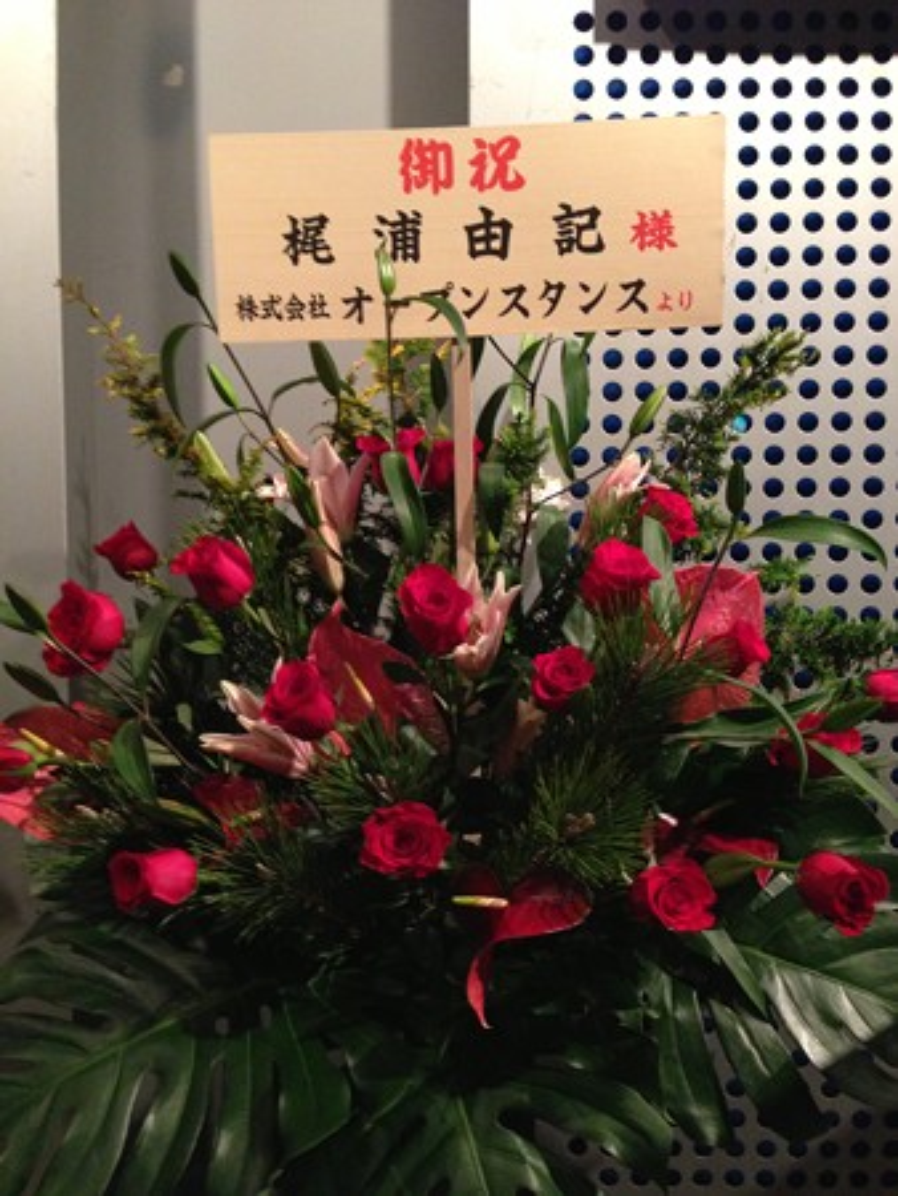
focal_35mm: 33
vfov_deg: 55.3
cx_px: 449
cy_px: 598
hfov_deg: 43.0
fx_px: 1140
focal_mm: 4.13
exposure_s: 1/20
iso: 400
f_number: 2.4
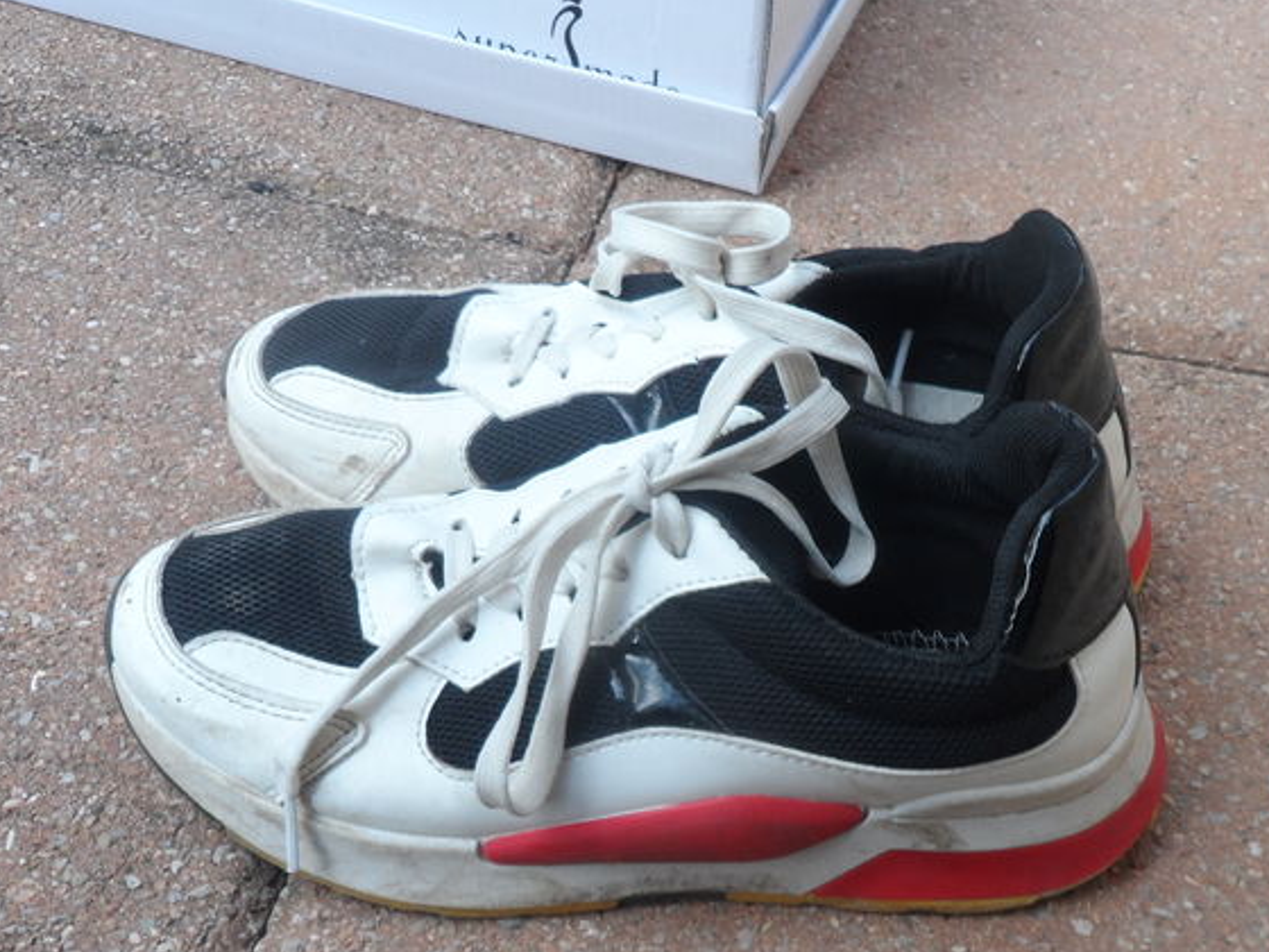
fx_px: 1833
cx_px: 834
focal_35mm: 50
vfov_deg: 28.9
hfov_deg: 37.8
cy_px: 628
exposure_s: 1/45
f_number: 3.1
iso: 80
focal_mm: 4.9
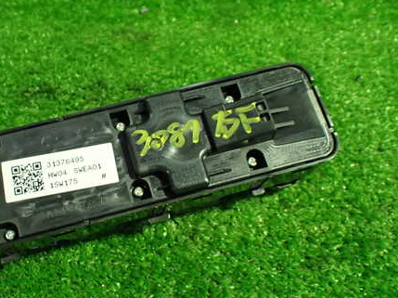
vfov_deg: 34.3
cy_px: 160
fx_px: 482
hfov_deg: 44.3
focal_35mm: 42
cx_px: 140
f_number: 2.3
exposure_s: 1/100
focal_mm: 5.4
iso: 800
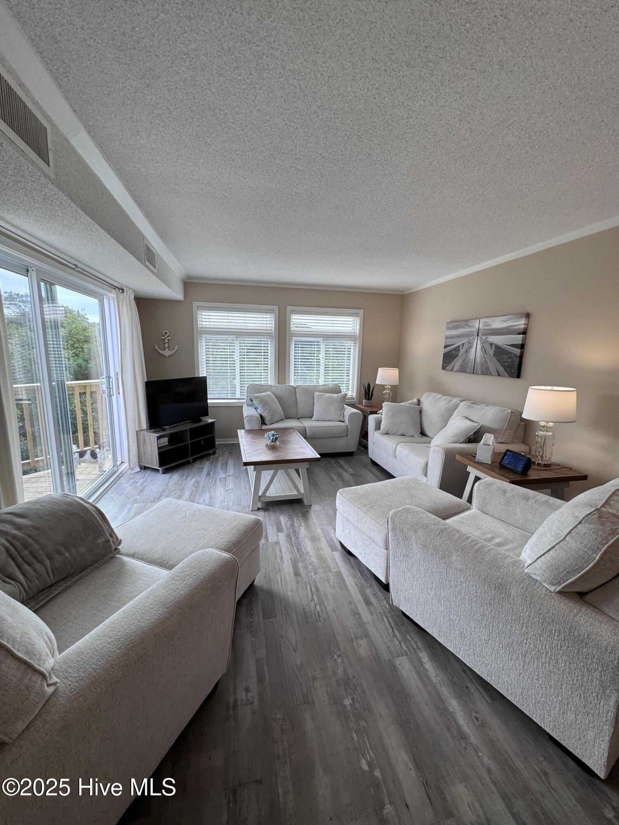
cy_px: 412
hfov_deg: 85.7
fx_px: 334
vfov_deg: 102.1
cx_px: 310
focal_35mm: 14
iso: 50
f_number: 2.2
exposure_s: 1/120
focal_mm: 2.22
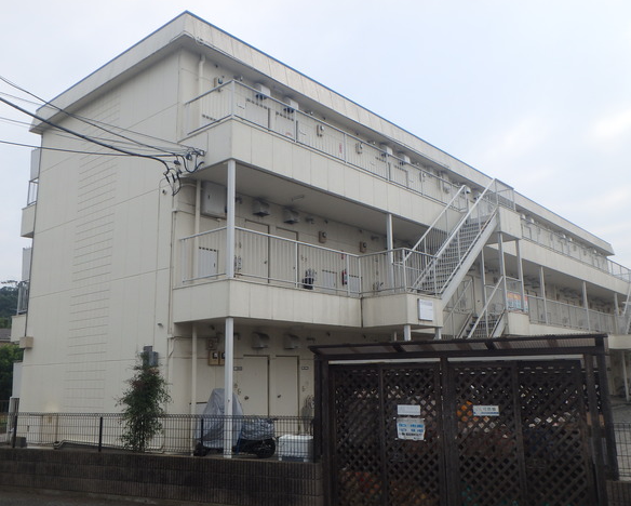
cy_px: 248
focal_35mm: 31
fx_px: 579
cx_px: 311
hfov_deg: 57.1
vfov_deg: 47.2
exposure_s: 1/640
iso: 125
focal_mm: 5.2
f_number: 4.6
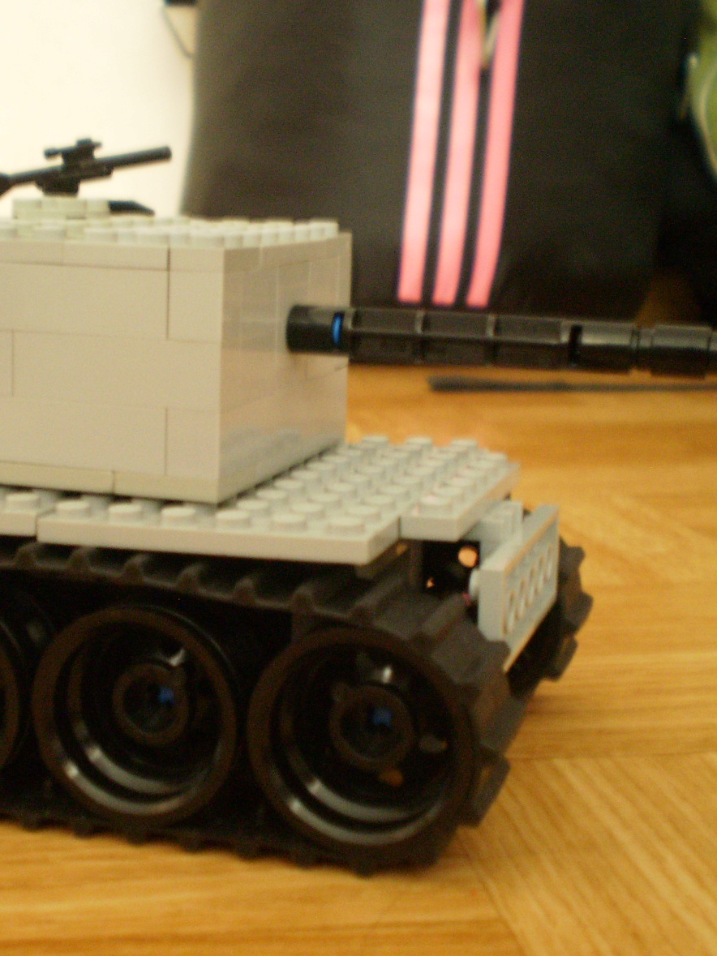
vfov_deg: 33.8
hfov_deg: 25.6
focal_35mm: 57
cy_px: 478
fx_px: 1574
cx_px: 267
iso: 320
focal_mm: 7.4
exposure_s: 1/2
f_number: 3.5
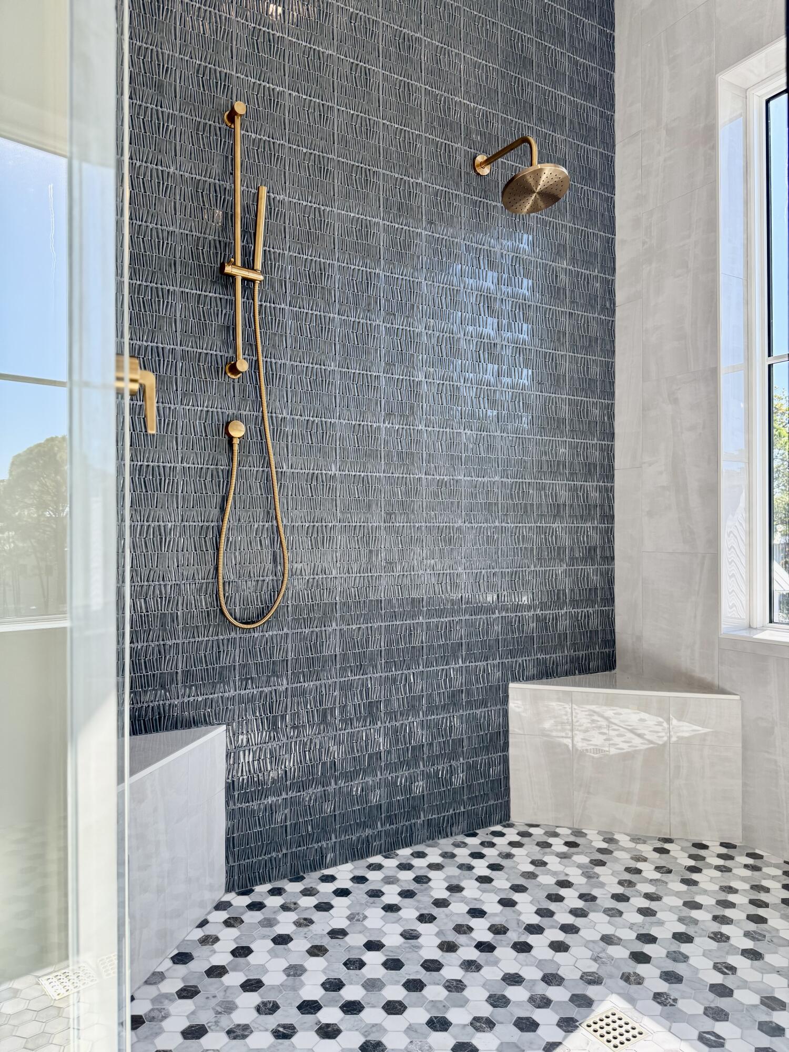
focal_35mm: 24
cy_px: 526
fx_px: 729
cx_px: 394
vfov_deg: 71.6
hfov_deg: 56.8
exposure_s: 1/742
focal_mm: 6.76
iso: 100
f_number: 1.78
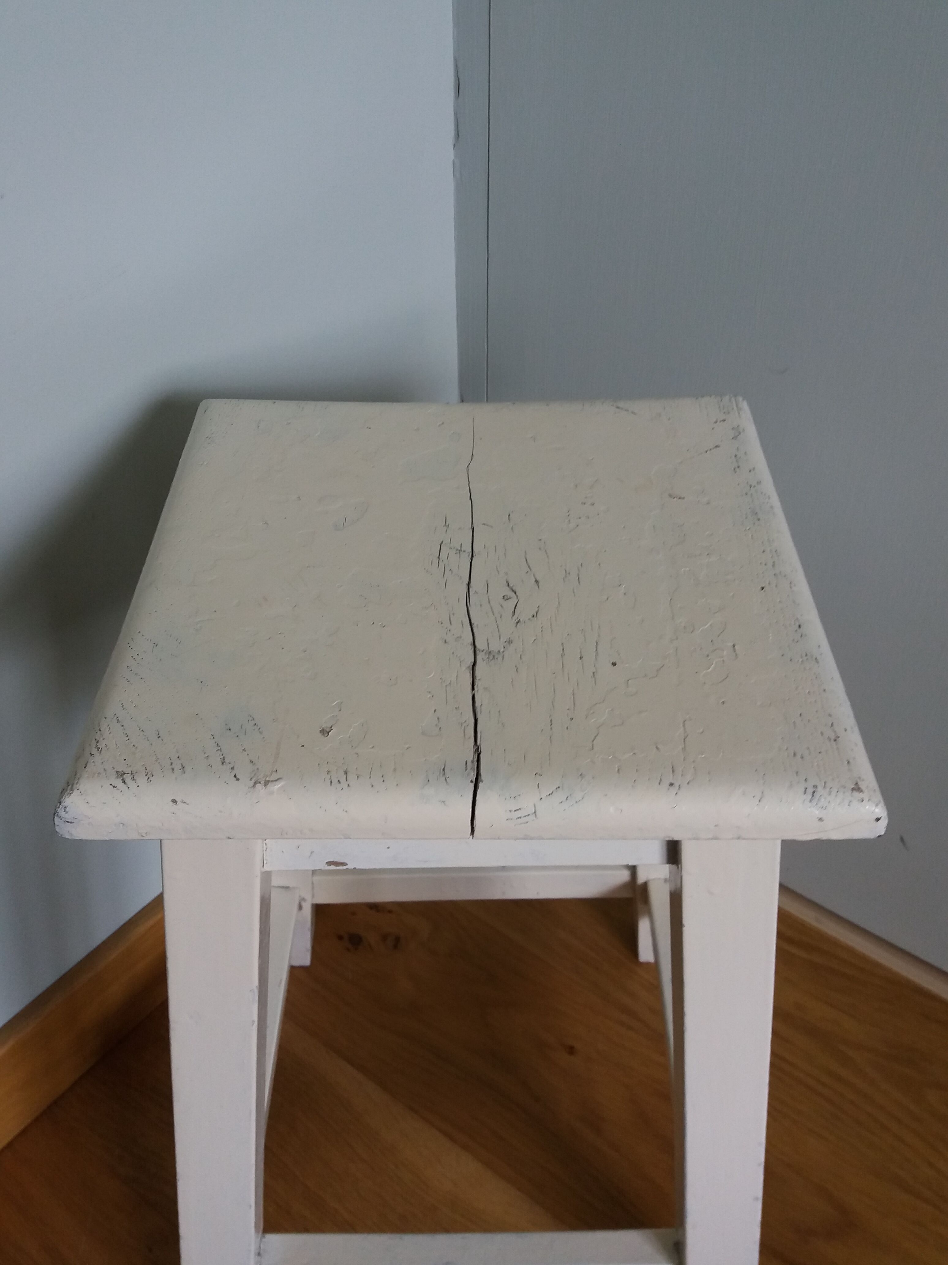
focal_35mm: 28
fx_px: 1022
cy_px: 632
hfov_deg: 49.7
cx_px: 474
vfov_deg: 63.4
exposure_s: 1/40
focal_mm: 3.7
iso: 80
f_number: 1.9
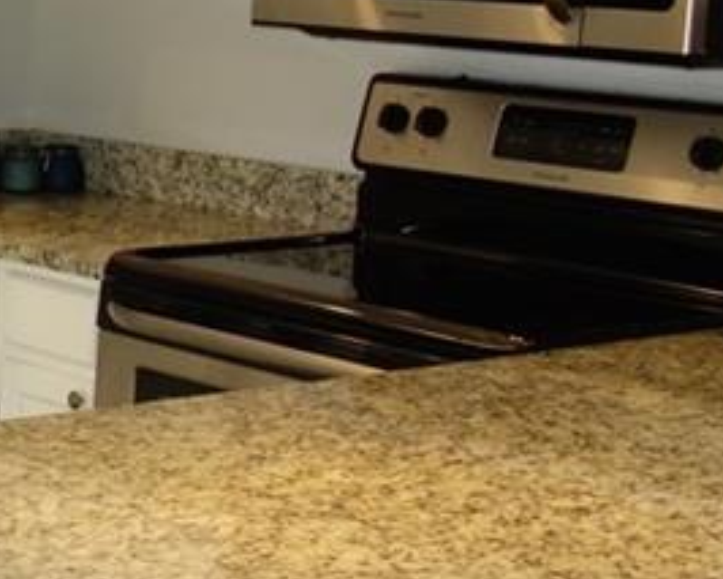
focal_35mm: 101
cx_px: -495
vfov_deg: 15.2
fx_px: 2162
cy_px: 120
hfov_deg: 16.5
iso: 640
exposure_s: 1/60
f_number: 1.8
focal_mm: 10.4
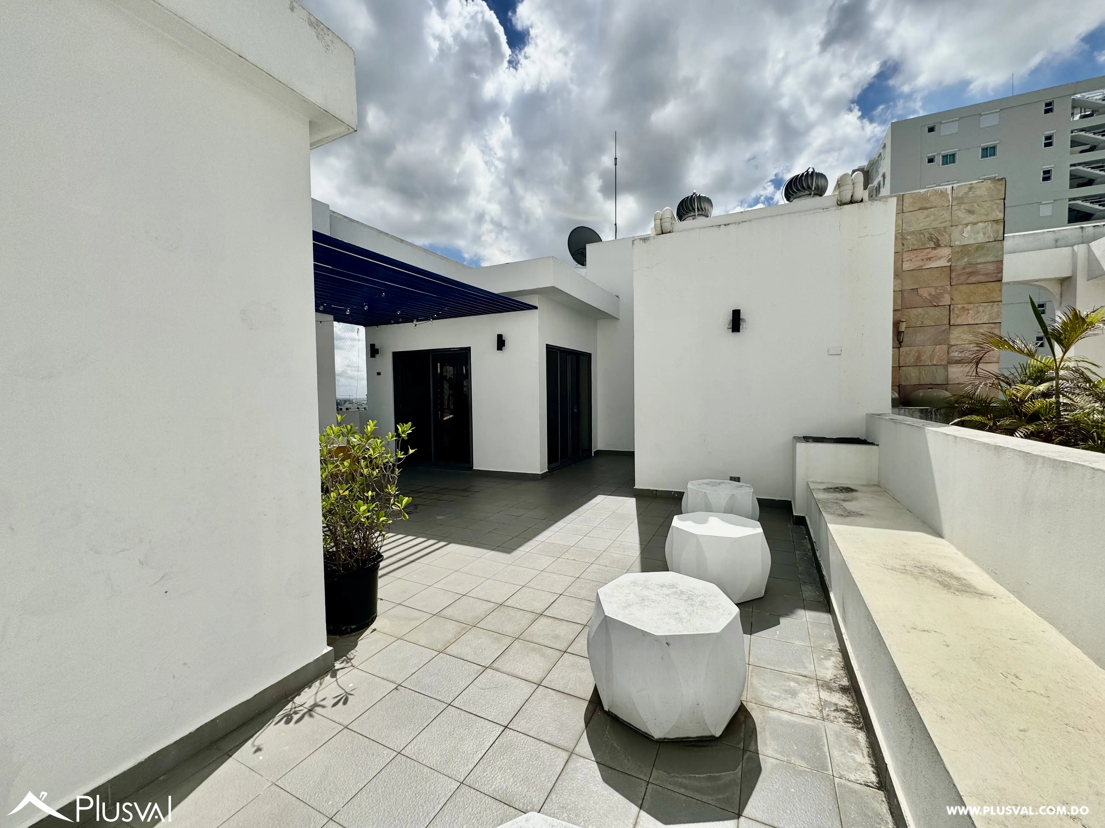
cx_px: 552
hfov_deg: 102.1
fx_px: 447
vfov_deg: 85.7
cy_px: 414
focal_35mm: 14
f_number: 2.2
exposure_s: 1/3906
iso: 40
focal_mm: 2.22
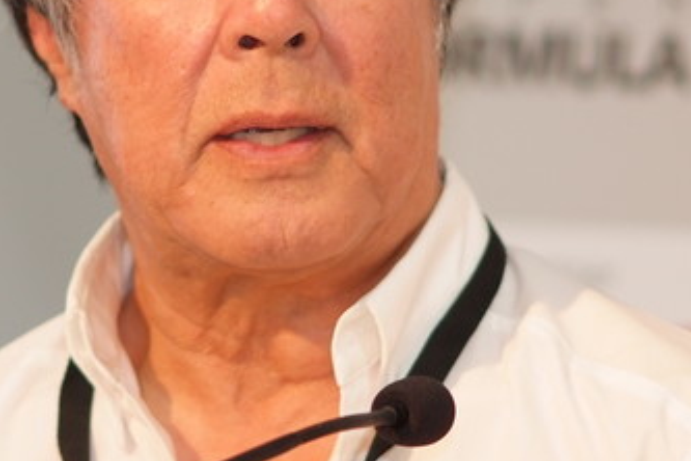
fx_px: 11209
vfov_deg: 2.4
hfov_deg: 3.5
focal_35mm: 584
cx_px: 245
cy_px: 118
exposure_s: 1/125
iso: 800
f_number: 2.8
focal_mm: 180
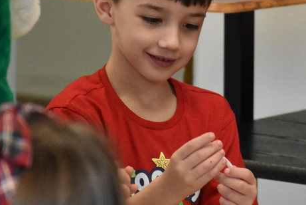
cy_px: 60
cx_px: 272
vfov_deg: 3.0
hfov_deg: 4.4
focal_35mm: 466
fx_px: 3963
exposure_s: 1/400
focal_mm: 140
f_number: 5.6
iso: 5000
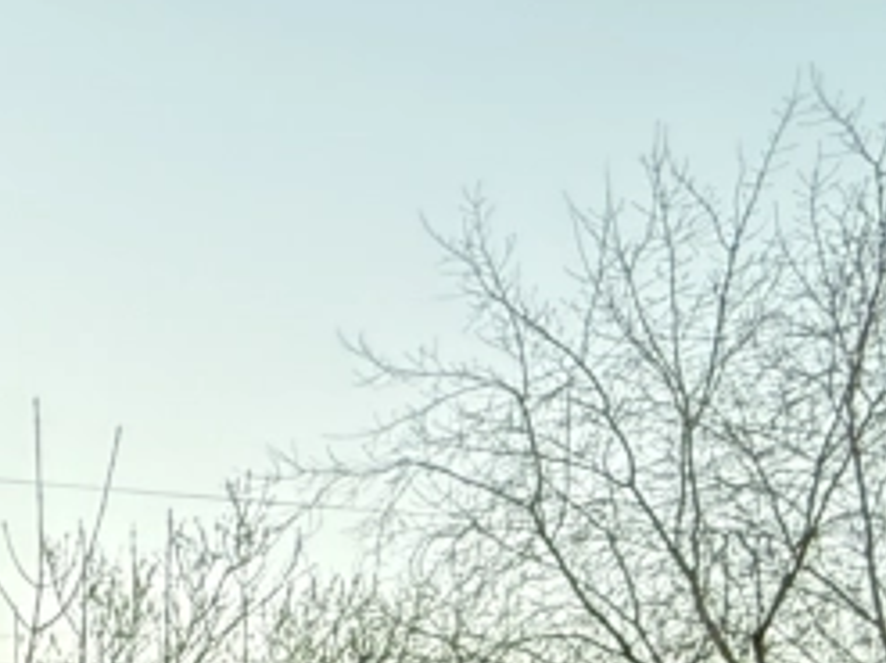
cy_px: 1217
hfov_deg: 21.3
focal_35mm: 71
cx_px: -570
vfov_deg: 16.9
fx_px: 1816
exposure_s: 1/73
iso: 320
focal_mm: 2.22
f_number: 2.2
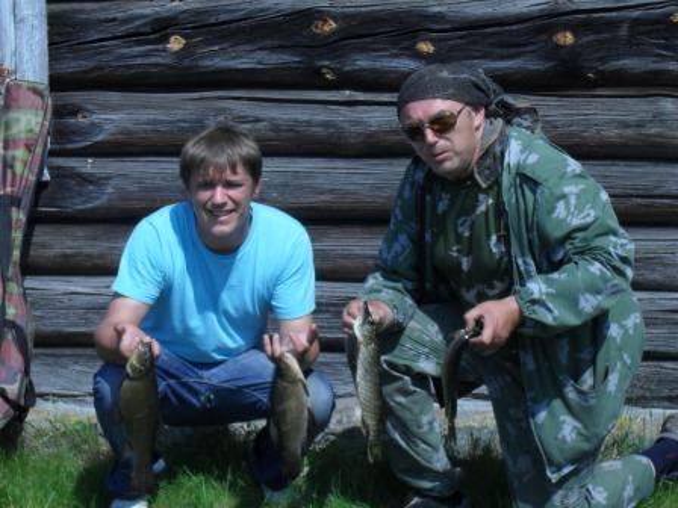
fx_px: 2017
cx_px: 339
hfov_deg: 19.1
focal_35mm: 103
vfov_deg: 14.4
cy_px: 254
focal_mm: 17.1
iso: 80
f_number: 13.9
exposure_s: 1/90
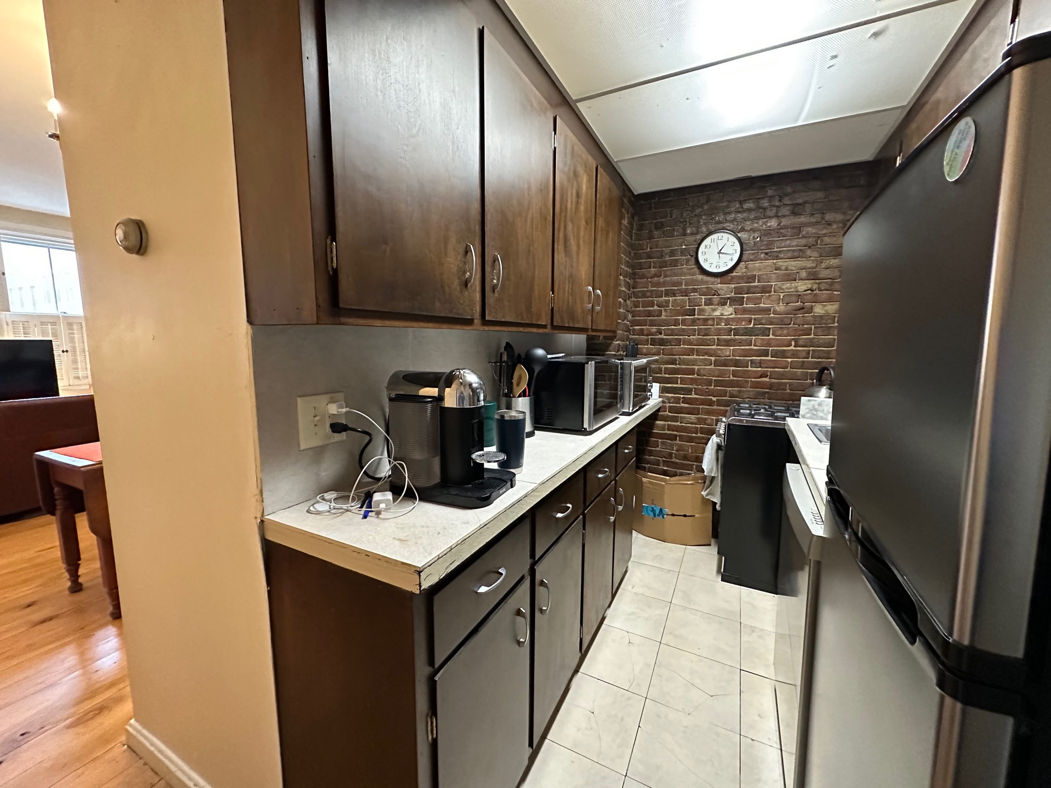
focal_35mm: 14
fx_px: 425
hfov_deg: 102.1
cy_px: 394
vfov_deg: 85.7
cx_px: 526
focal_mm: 2.22
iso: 1000
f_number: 2.2
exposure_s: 1/60
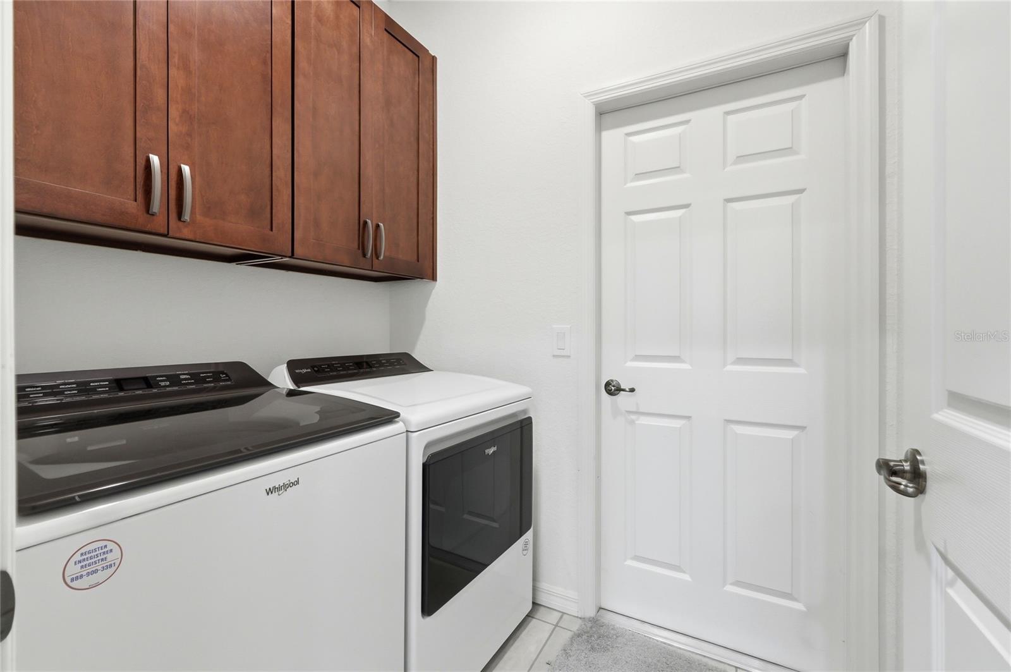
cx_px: 506
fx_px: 421
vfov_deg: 77.2
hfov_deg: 100.5
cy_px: 336
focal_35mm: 15
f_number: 7.1
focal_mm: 10
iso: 100
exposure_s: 1/50
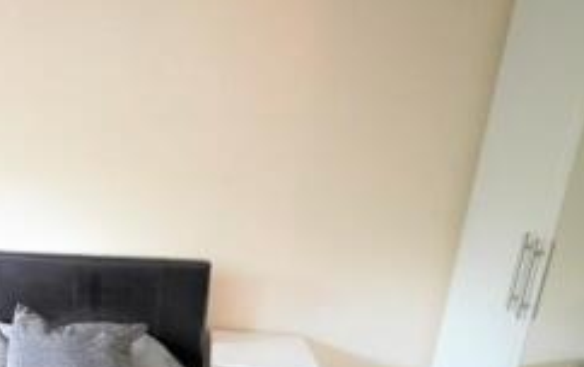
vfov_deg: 36.3
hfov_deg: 49.1
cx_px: 19
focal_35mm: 33
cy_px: 322
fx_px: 526
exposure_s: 1/200
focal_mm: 11
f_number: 4
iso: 4000
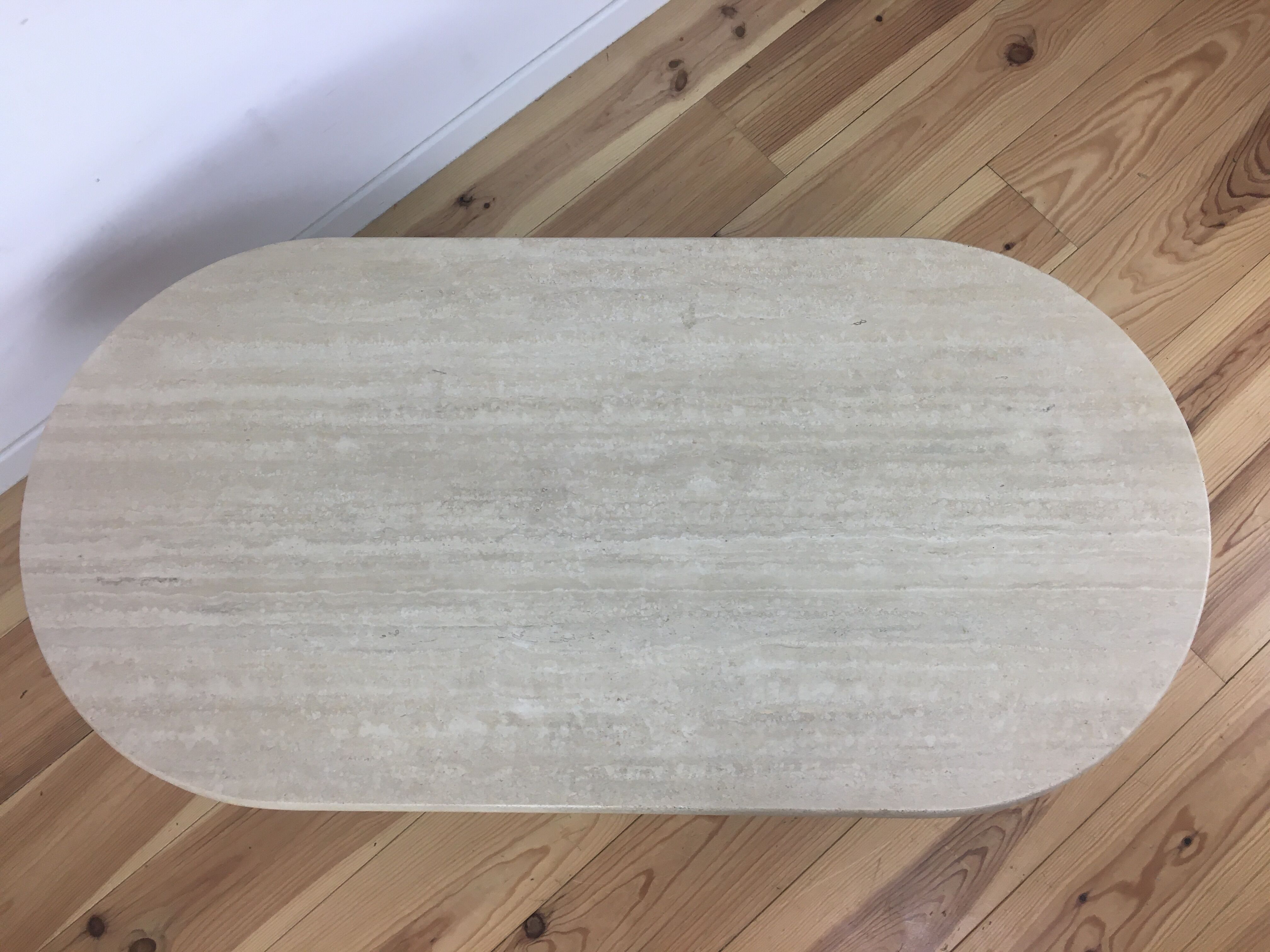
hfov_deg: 61.7
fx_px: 1064
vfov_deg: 48.2
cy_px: 476
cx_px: 635
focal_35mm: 29
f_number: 2.2
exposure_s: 1/33
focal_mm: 4.15
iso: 25
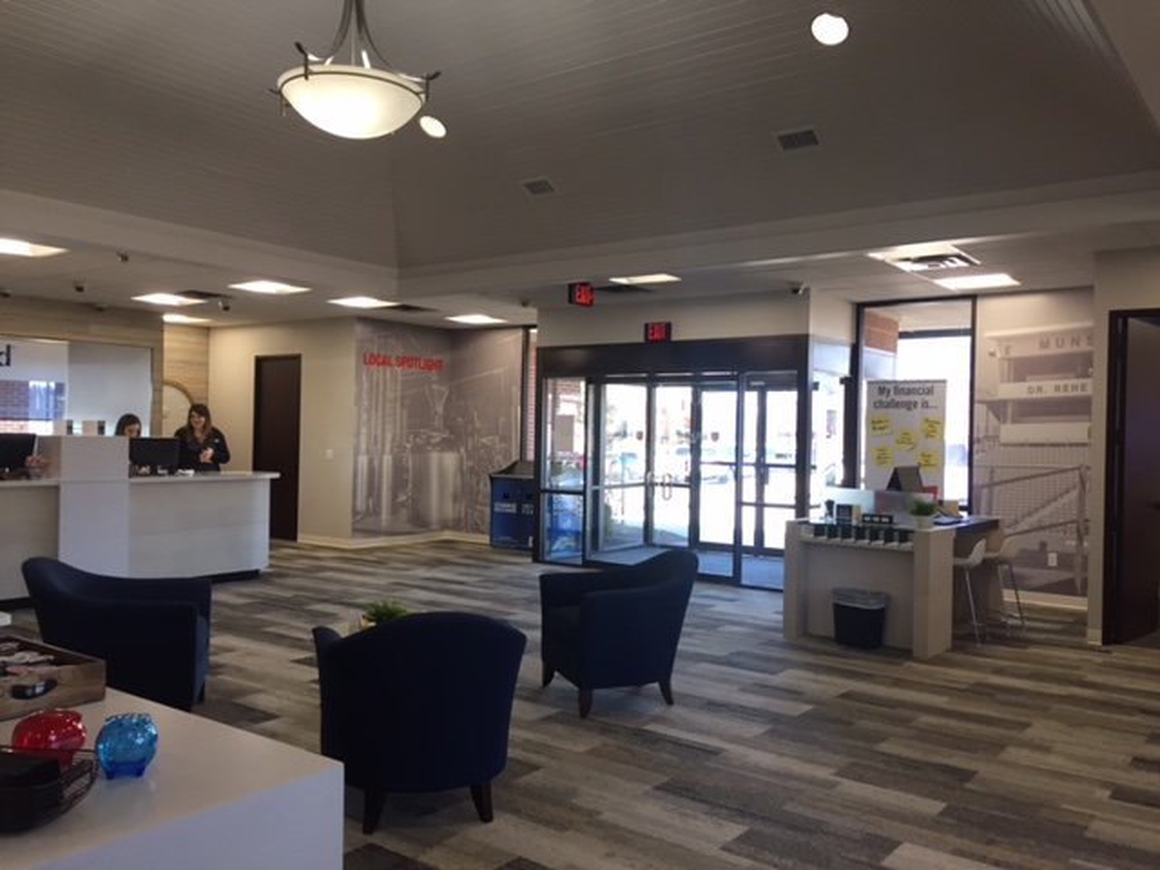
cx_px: 580
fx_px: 972
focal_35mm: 29
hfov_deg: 61.7
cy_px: 435
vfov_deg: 48.2
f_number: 2.2
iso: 32
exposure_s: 1/30
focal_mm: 4.15
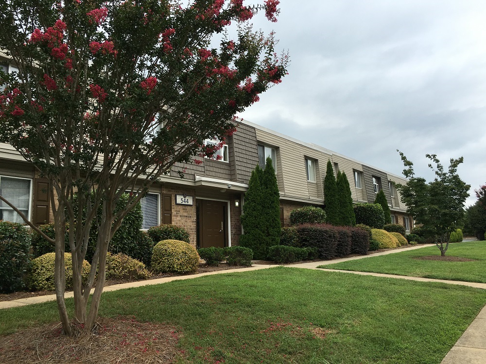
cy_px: 182
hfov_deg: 61.7
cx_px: 243
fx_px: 407
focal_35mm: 29
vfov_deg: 48.2
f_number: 2.2
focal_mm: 4.15
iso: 25
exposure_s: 1/845
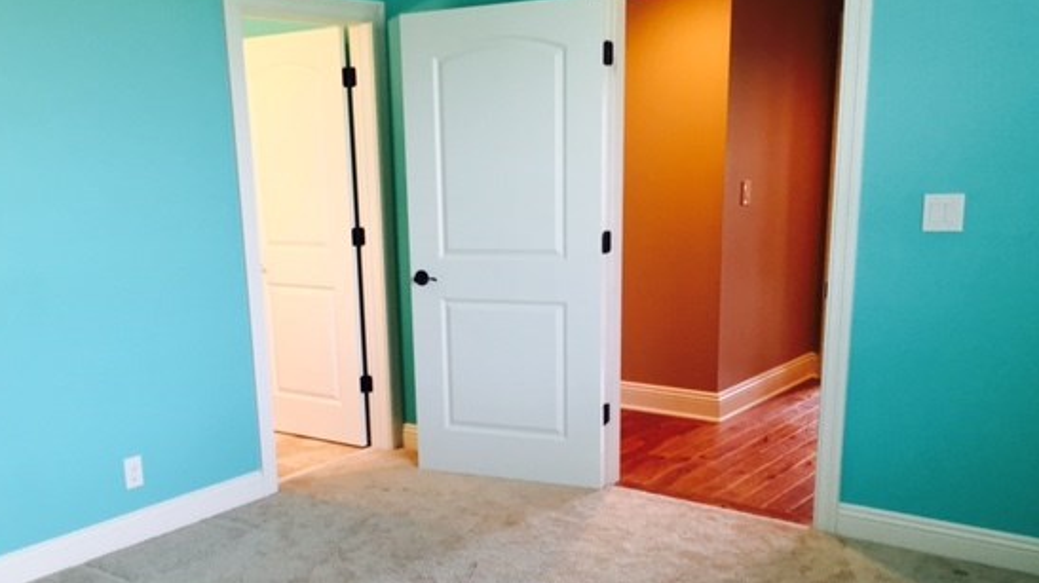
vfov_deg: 31.5
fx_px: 1019
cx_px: 433
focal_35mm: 37
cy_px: 416
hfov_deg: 53.8
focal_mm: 4.15
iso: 80
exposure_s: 1/30
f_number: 2.2
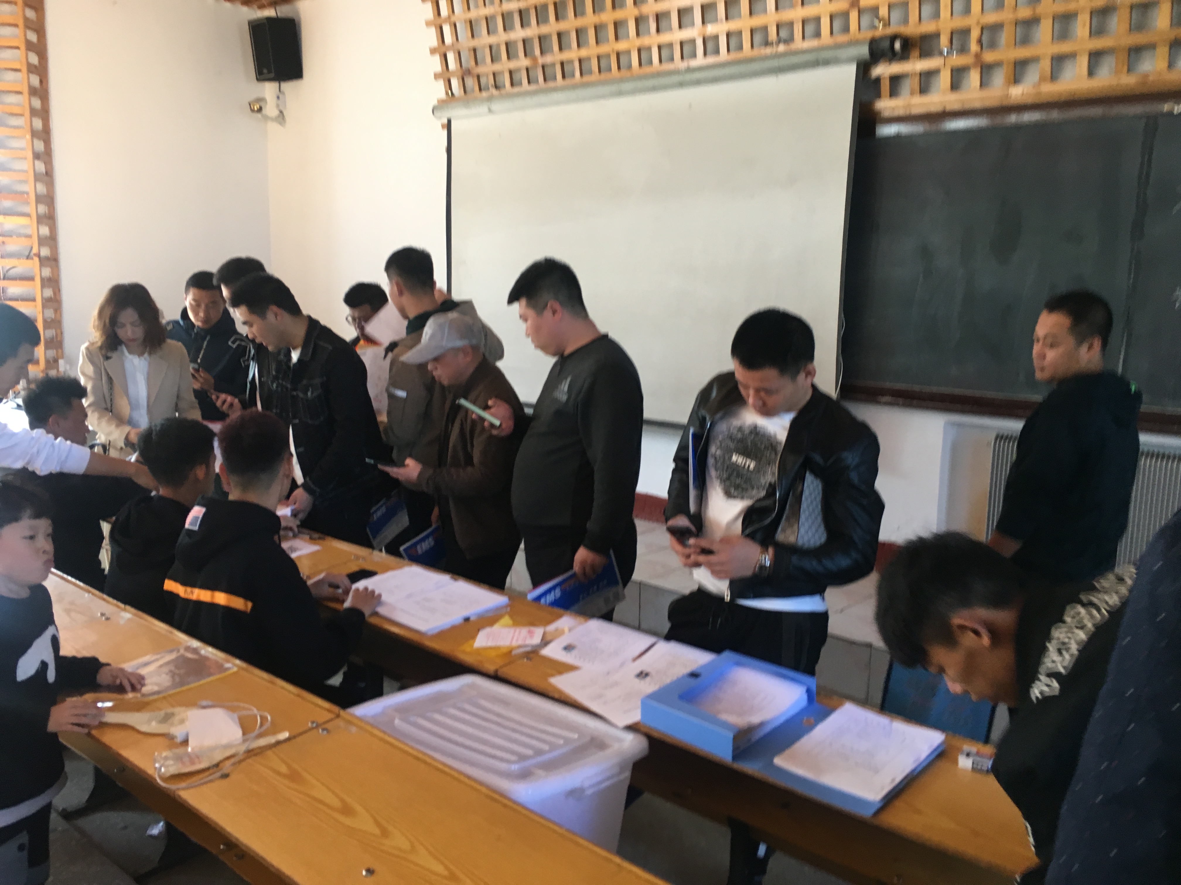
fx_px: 989
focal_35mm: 29
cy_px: 442
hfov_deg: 61.7
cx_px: 590
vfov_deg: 48.2
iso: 100
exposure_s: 1/33
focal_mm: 4.15
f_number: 2.2
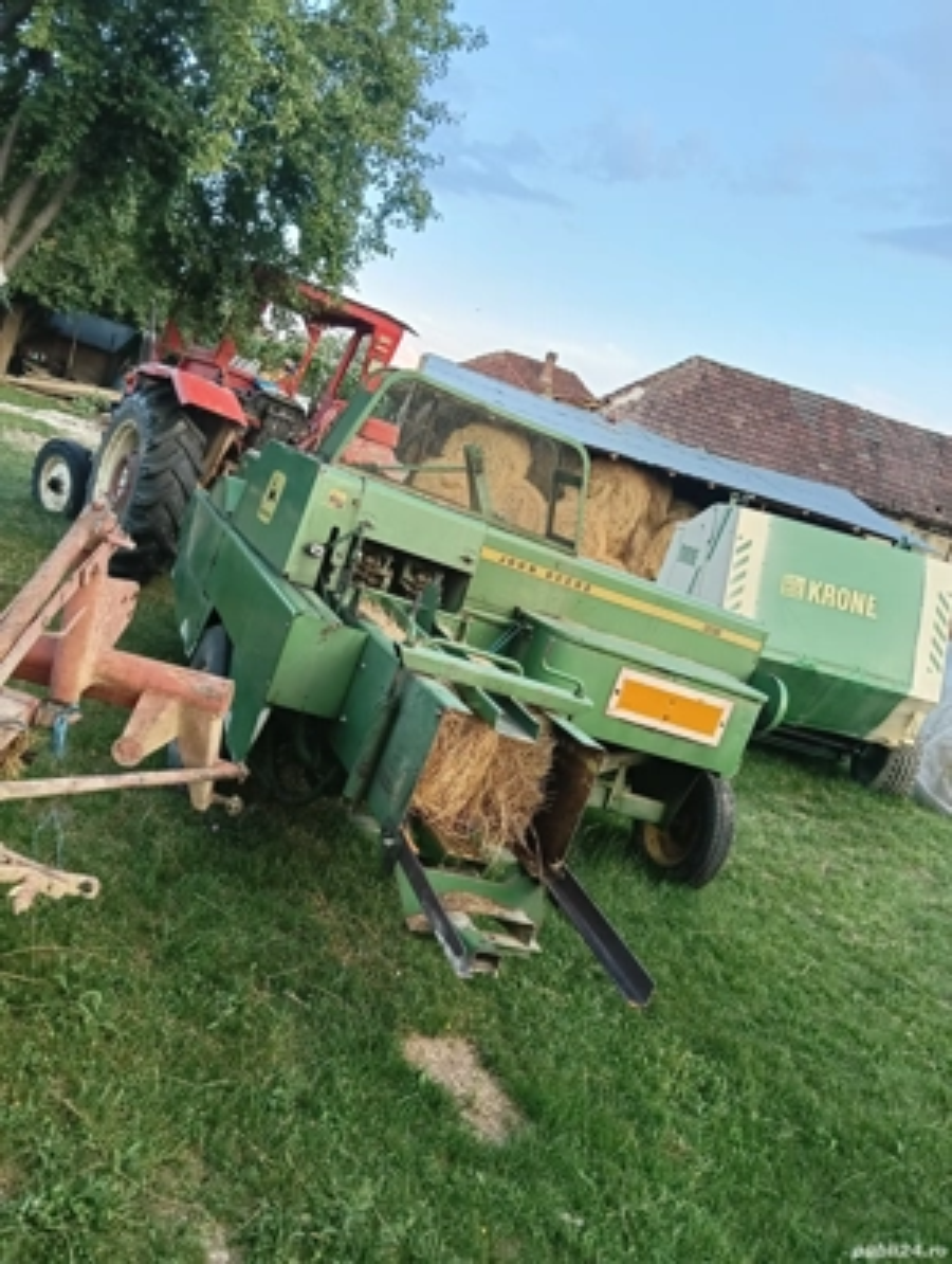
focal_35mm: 27
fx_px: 987
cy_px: 632
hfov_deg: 51.5
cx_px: 476
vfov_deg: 65.2
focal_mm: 3.98
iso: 50
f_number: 1.8
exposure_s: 1/100
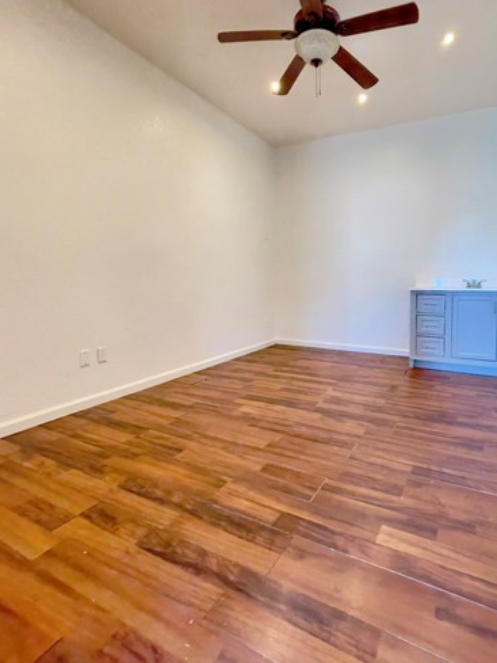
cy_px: 304
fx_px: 325
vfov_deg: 90.8
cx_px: 291
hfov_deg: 74.2
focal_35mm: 17
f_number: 2.4
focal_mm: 1.54
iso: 1000
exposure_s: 1/60
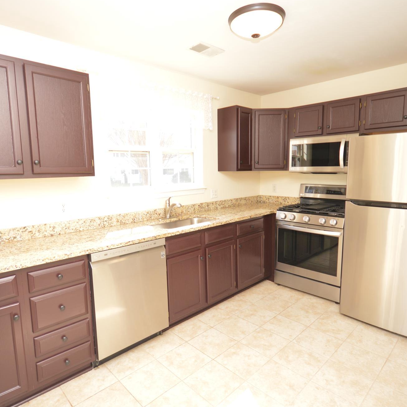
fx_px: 266
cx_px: 204
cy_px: 208
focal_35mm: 20
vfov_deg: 74.8
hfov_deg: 74.8
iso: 400
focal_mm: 10
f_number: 5
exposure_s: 1/100
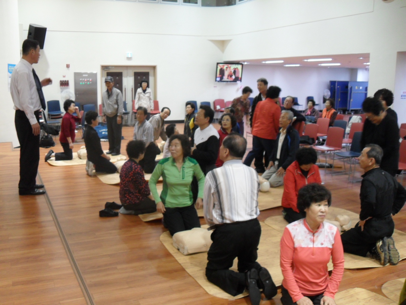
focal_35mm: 35
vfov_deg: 40.7
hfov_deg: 52.6
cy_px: 152
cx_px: 203
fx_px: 411
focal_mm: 6.2
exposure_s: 1/20
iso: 200
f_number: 2.8
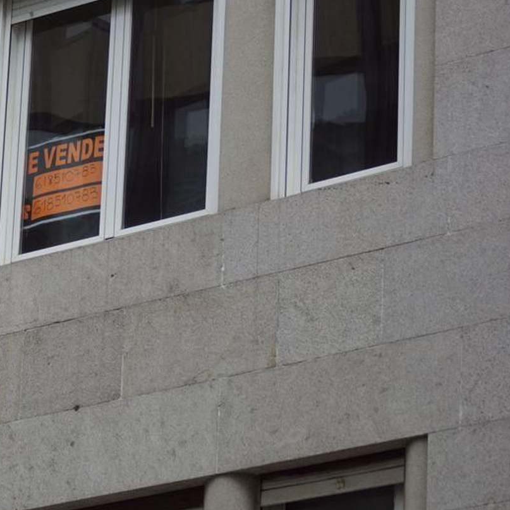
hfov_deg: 8.1
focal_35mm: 215
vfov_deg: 8.1
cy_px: 216
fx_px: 3581
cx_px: 12
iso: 100
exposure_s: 1/80
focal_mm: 85
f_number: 4.5
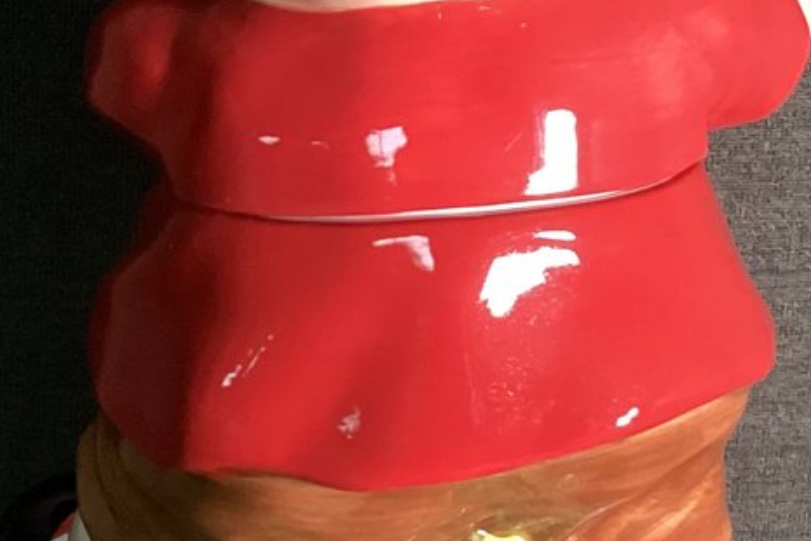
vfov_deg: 13.0
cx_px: 362
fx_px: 2365
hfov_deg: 19.5
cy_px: 242
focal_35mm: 105
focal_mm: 3.3
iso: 250
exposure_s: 1/40
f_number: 2.4
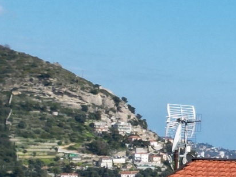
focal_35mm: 150
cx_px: 593
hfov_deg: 10.9
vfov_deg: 9.9
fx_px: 1022
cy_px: 126
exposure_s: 1/3200
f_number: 1.7
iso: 130
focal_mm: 6.72
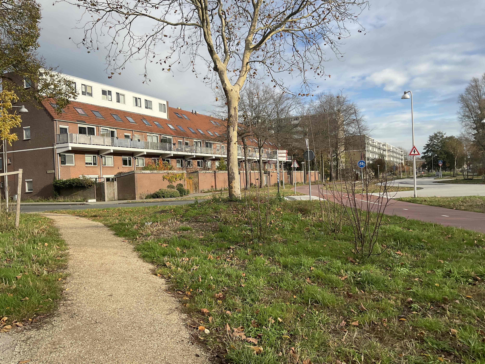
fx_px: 406
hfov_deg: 61.7
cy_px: 182
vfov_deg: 48.2
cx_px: 242
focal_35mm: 29
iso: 16
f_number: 1.8
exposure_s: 1/1121
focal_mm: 3
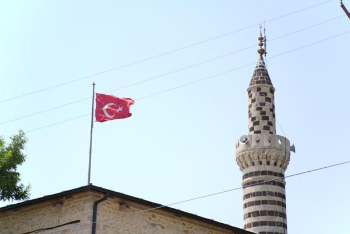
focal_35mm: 85
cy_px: 117
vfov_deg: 16.1
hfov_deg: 23.9
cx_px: 175
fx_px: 826
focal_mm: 85
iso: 50
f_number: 5
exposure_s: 1/200
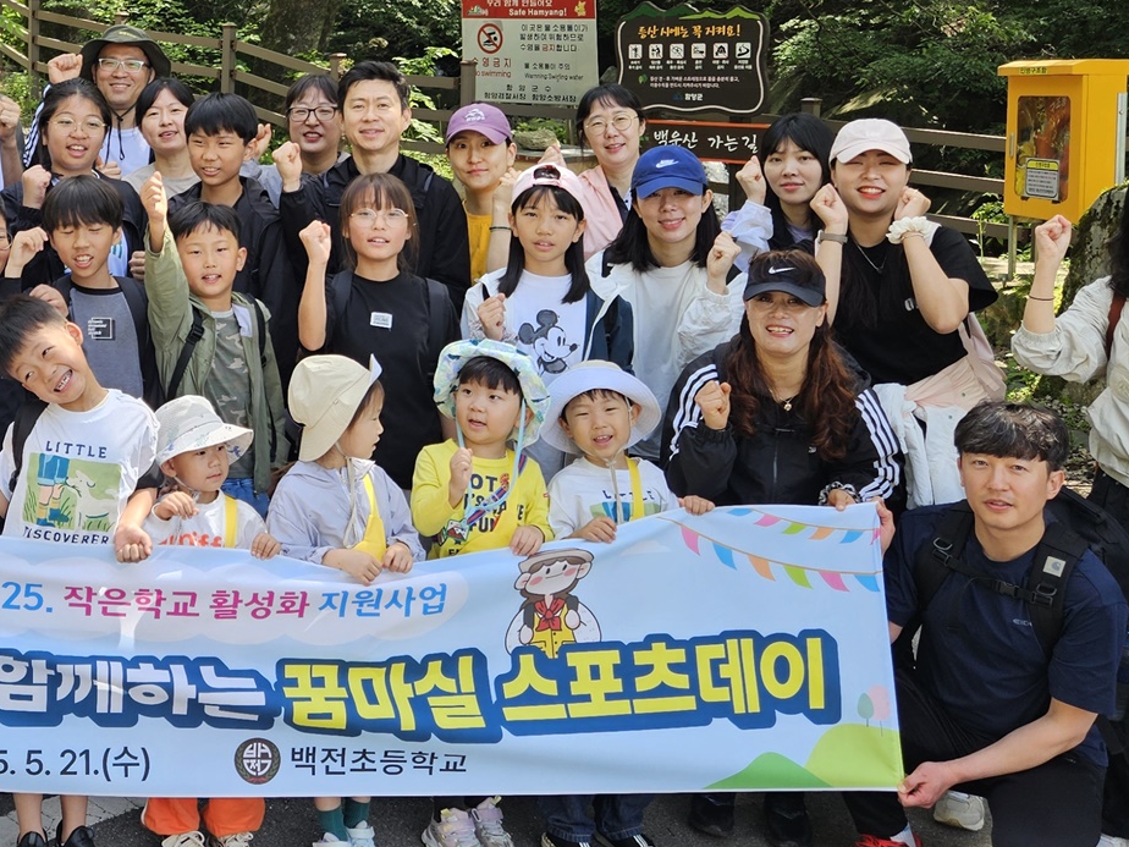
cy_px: 142
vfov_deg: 27.8
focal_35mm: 51
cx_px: 158
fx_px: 1663
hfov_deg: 35.7
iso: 25
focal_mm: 5.4
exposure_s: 1/216
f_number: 1.8
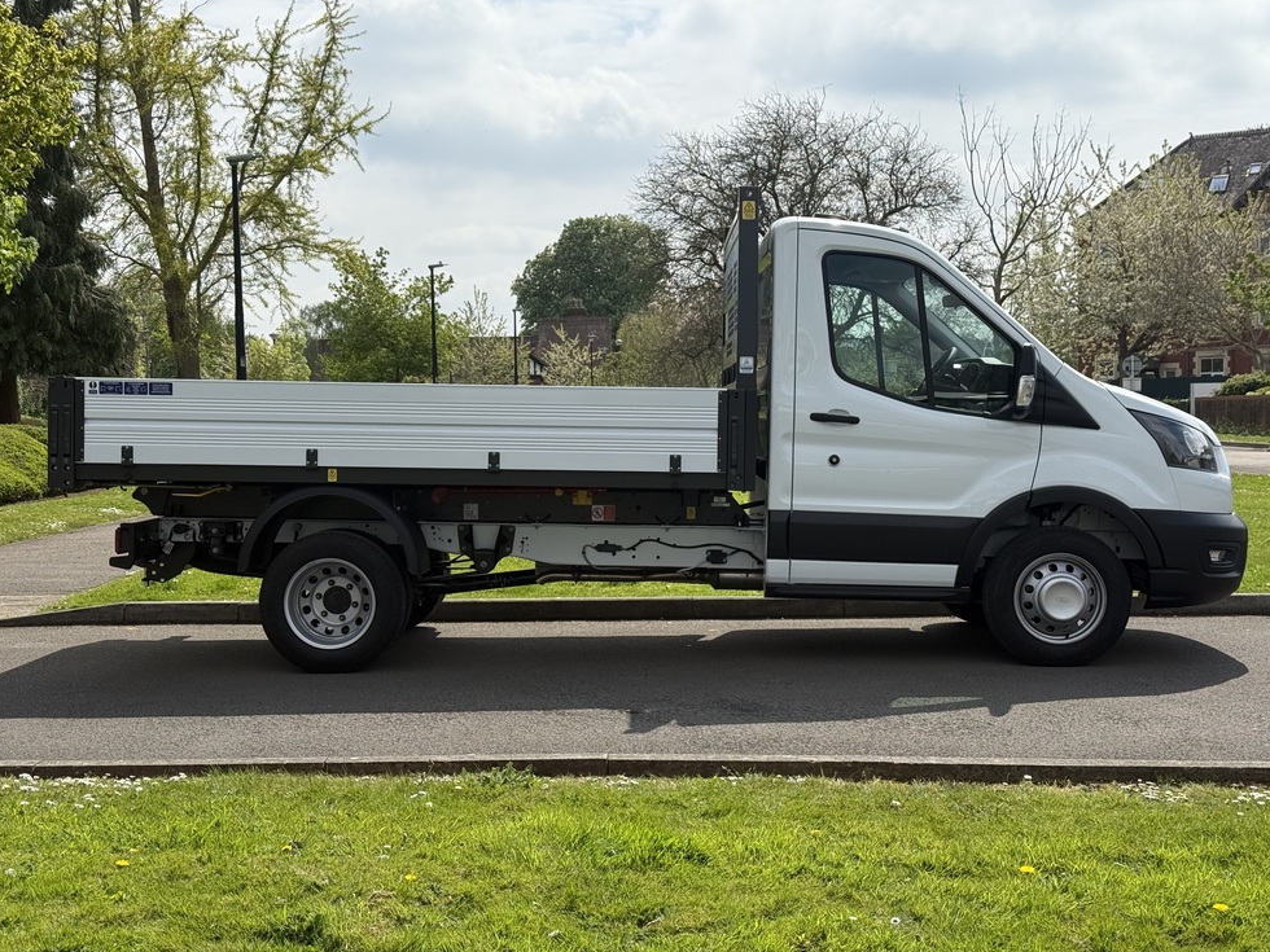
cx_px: 644
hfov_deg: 38.9
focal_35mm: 49
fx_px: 1798
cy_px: 483
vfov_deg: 29.7
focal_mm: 6.76
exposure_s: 1/8772
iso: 100
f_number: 1.78
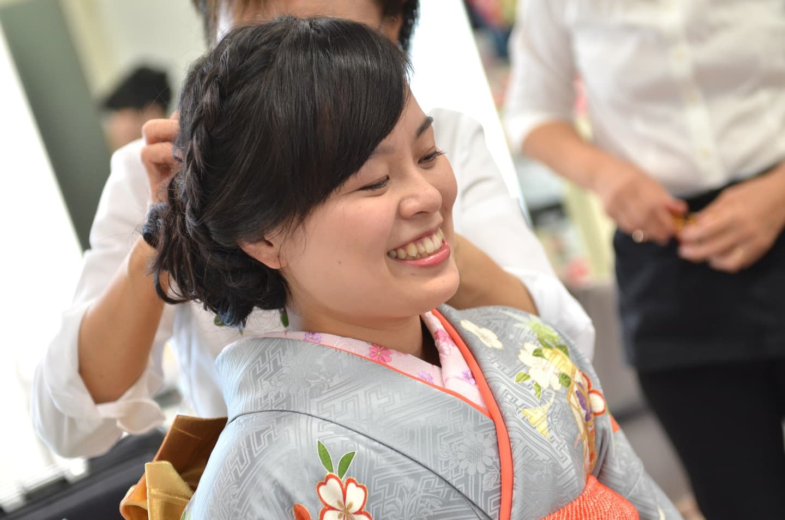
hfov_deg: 19.5
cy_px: 260
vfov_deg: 13.0
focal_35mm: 105
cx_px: 392
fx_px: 2285
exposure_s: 1/200
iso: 800
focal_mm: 70
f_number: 2.8
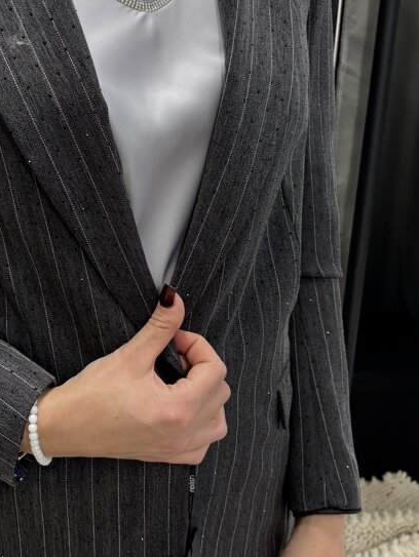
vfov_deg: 37.3
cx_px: 119
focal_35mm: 51
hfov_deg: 28.3
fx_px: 822
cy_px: 227
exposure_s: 1/50
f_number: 1.6
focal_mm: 5.96
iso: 160
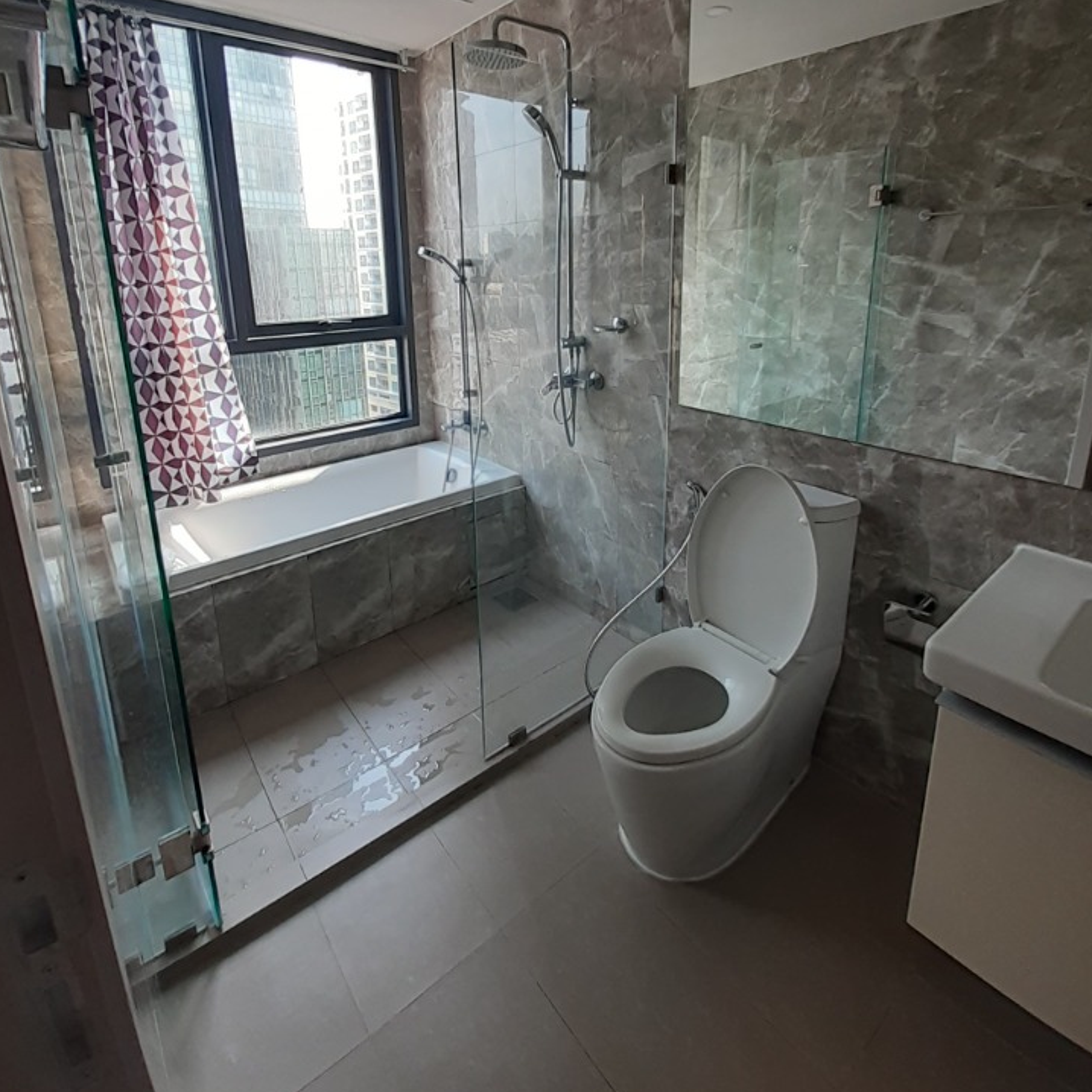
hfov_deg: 87.4
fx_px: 571
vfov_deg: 85.8
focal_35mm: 16
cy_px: 414
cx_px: 554
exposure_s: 1/60
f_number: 2.2
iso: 40
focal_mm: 1.13
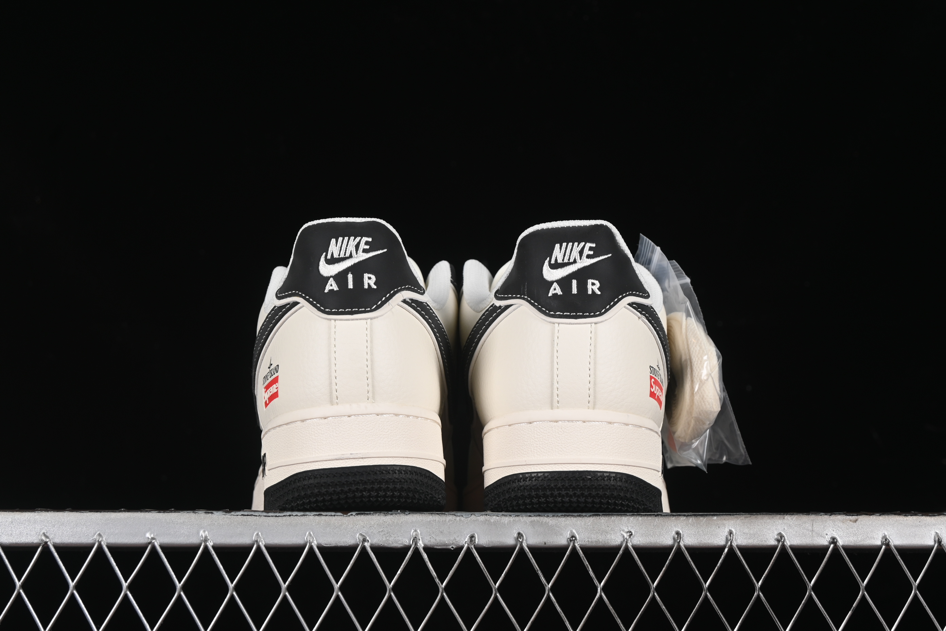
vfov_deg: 18.2
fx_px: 1971
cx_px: 473
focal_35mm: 75
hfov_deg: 27.0
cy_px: 316
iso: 160
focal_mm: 50
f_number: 8
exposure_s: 1/80
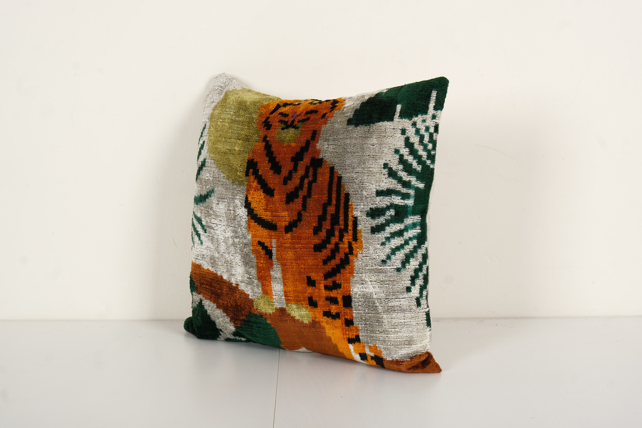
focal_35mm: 67
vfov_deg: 20.3
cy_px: 214
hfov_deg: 30.1
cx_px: 321
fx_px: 1195
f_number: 13
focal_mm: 44.4
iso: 80
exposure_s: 1/160
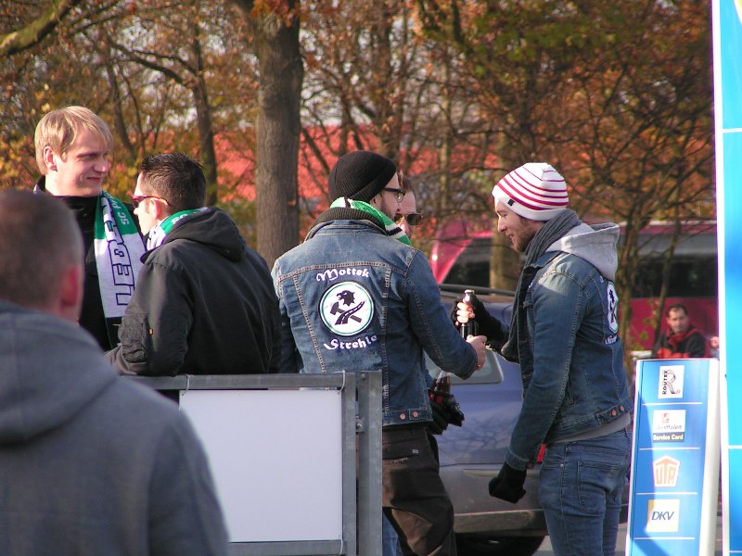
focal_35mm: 380
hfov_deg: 5.2
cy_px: 278
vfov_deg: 3.9
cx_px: 371
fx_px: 8145
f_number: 3.5
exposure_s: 1/400
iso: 80
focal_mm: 58
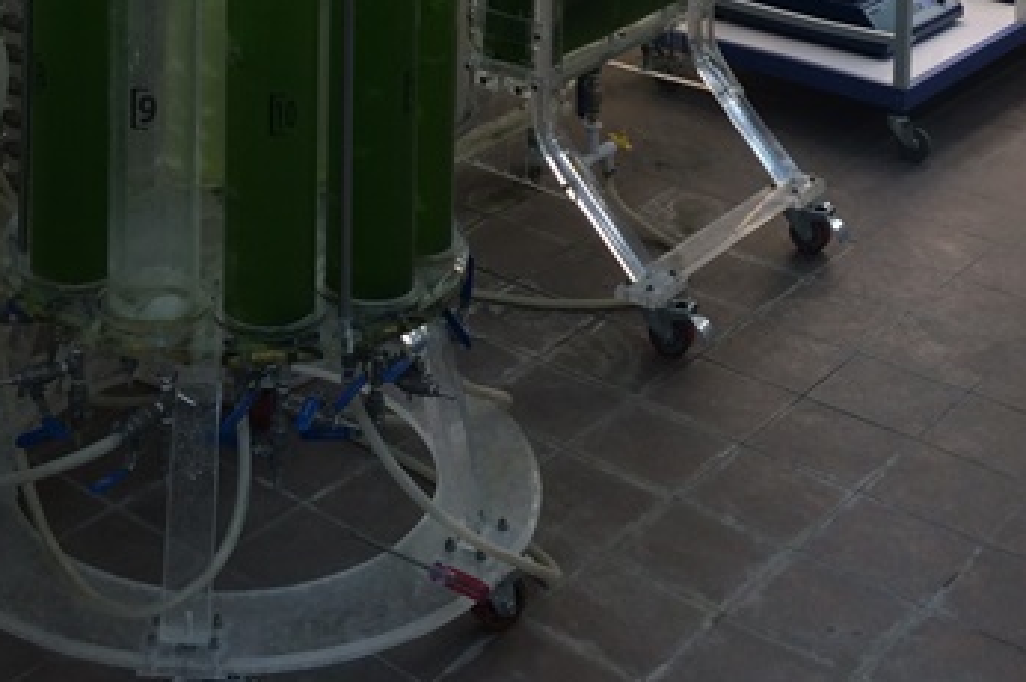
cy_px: -350
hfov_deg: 29.8
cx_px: 317
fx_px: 1908
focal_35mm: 67
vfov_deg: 18.0
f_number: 2.2
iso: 32
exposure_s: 1/138
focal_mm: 4.15
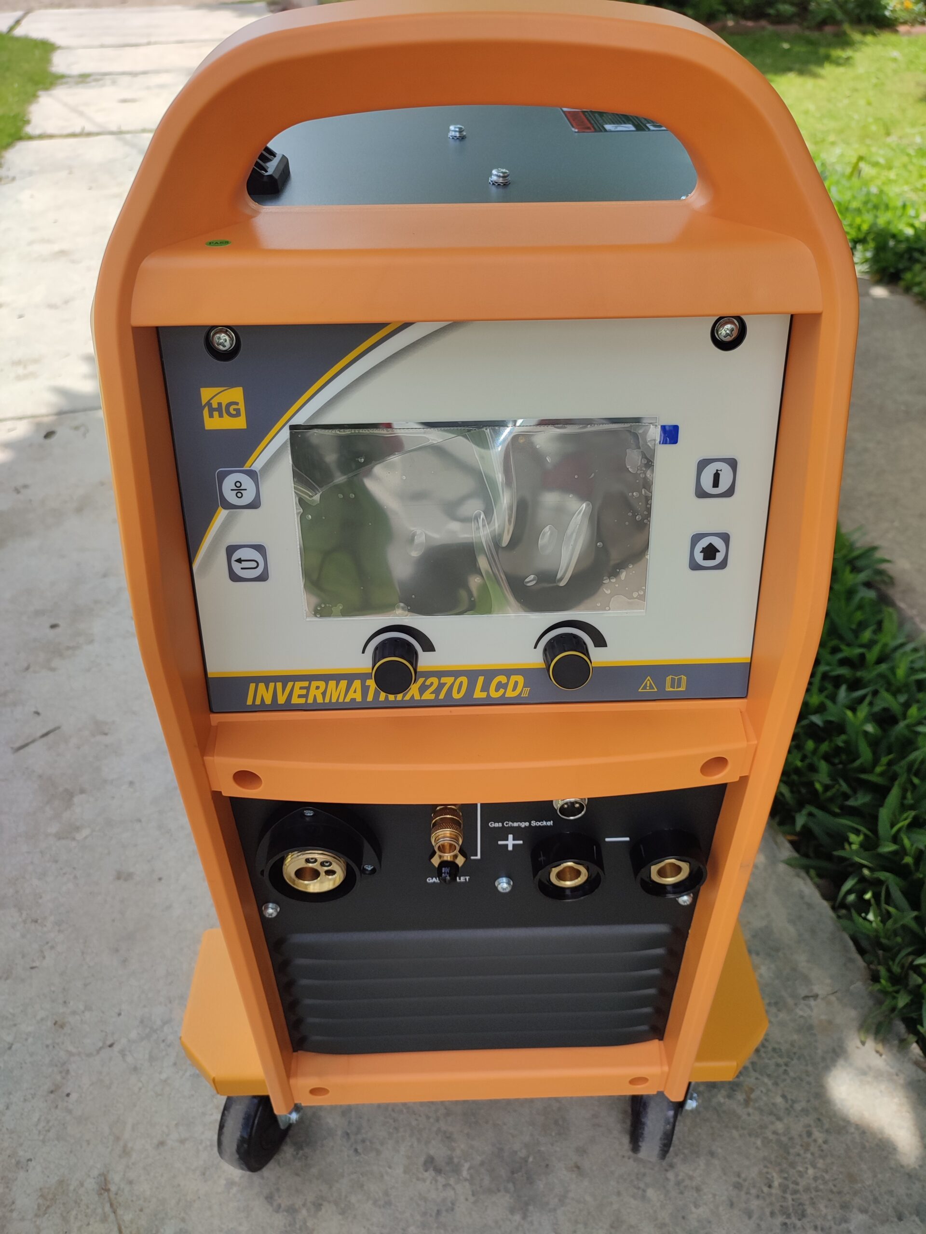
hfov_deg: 54.9
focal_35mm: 25
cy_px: 617
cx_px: 463
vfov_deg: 69.4
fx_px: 892
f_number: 1.9
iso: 50
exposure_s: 1/506
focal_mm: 6.04
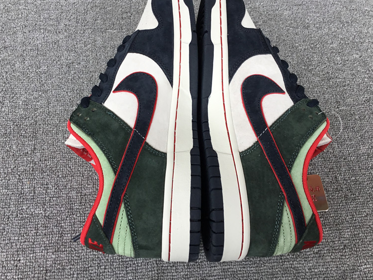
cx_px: 181
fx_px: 399
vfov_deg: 38.6
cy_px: 117
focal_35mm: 37
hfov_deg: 50.1
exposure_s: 1/120
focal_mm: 3.3
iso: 25
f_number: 2.4
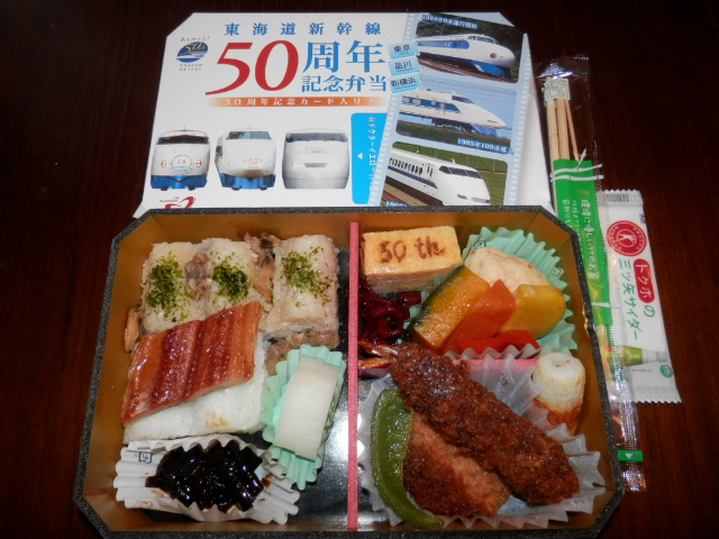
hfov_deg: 69.4
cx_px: 360
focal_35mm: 25
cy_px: 270
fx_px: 519
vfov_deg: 54.9
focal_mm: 4.5
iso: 100
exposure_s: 1/30
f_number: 3
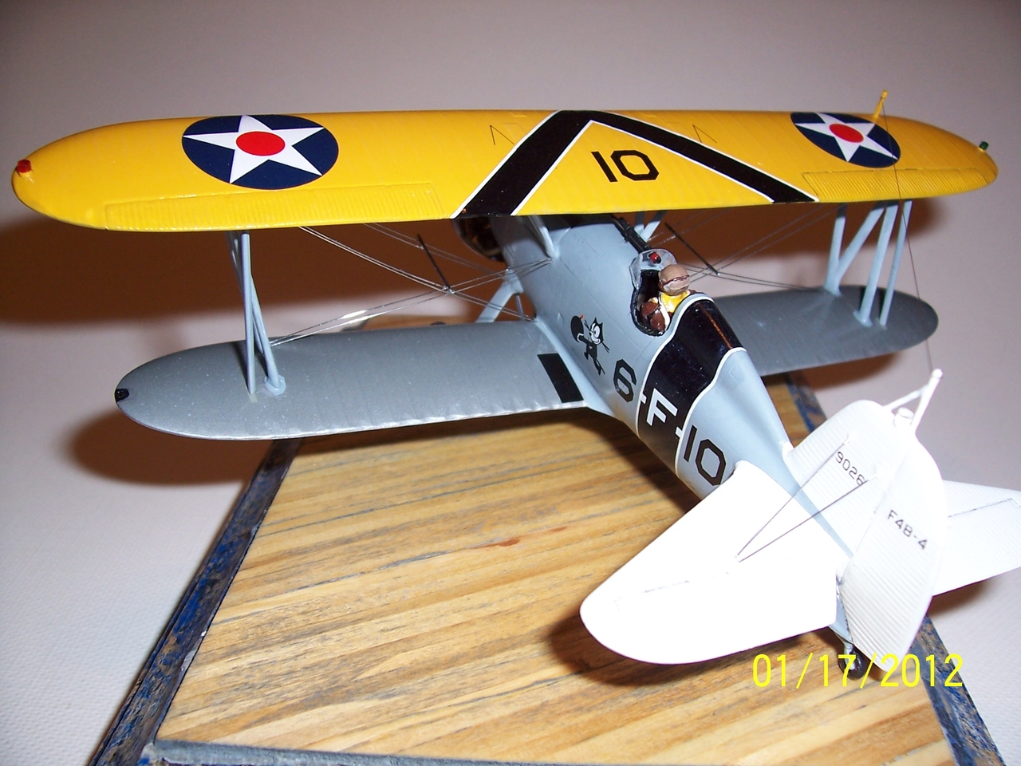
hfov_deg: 54.0
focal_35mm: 34
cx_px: 510
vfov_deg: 41.8
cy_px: 383
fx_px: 1003
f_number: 2.7
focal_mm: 5.6
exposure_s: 1/60
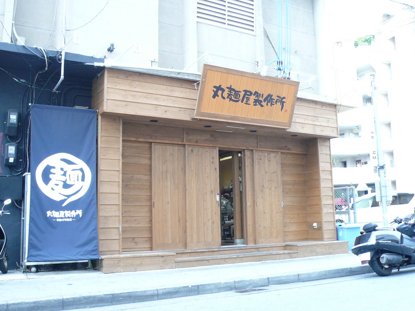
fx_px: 432
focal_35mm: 36
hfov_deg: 51.4
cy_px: 156
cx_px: 208
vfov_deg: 39.7
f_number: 2.8
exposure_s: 1/15
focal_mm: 4.6
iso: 160
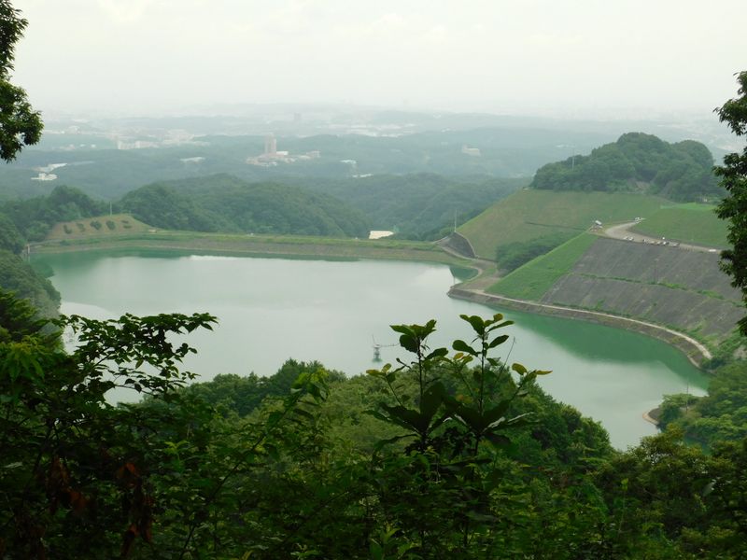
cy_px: 280
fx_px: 1273
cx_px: 374
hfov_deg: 32.7
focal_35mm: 59
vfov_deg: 24.8
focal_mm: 10.4
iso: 125
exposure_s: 1/800
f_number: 4
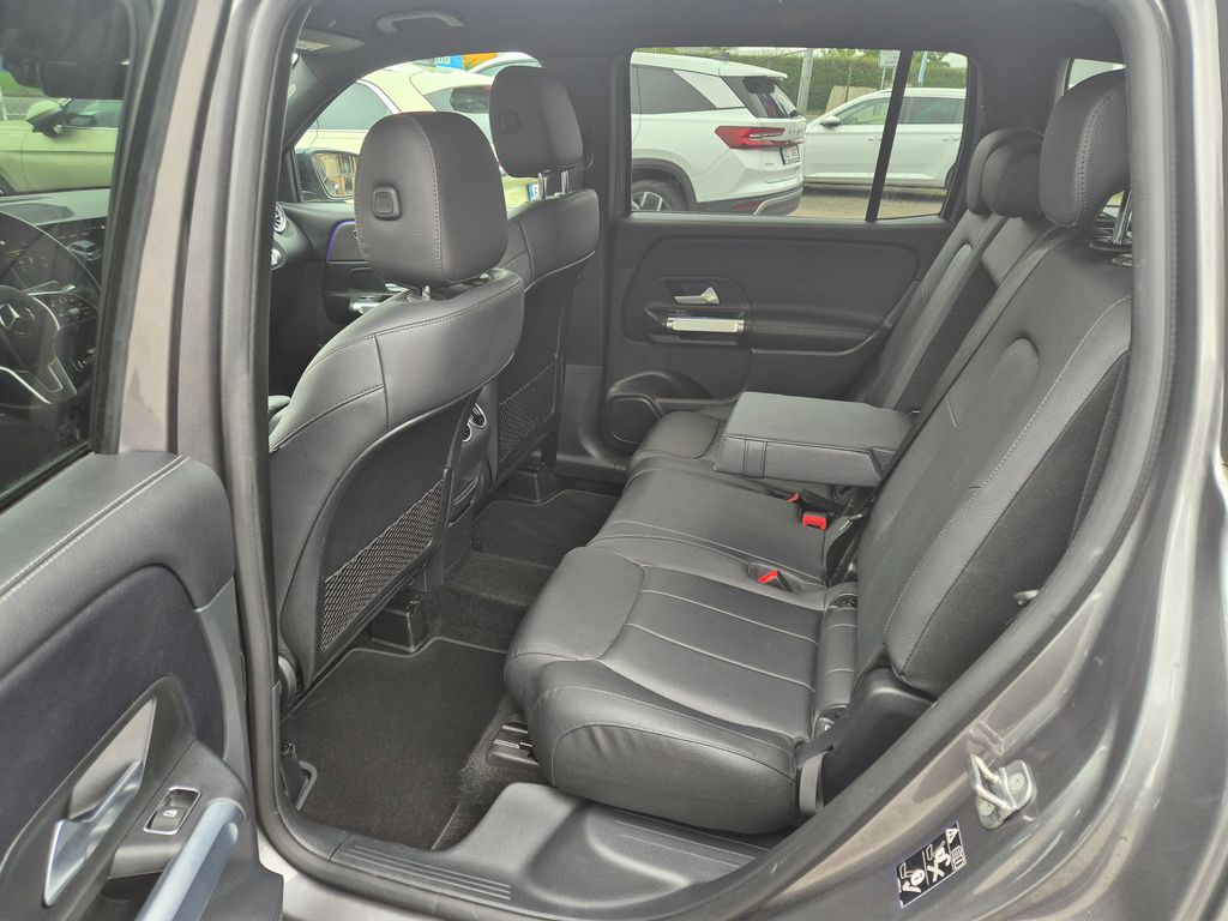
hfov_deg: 73.9
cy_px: 460
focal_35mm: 23
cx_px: 614
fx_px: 816
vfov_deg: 58.9
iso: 160
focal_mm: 5.4
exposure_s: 1/180
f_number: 1.8
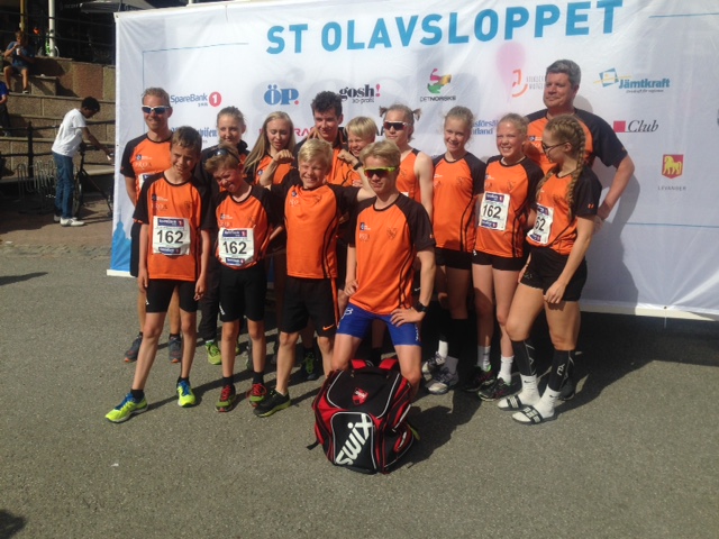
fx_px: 685
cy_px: 270
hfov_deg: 55.4
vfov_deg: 42.9
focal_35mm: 33
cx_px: 360
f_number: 2.4
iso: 50
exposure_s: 1/4525
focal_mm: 4.12
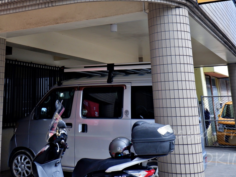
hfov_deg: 37.2
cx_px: 82
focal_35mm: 51
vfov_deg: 27.0
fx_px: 348
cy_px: 1
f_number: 8
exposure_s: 1/140
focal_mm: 15
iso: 200
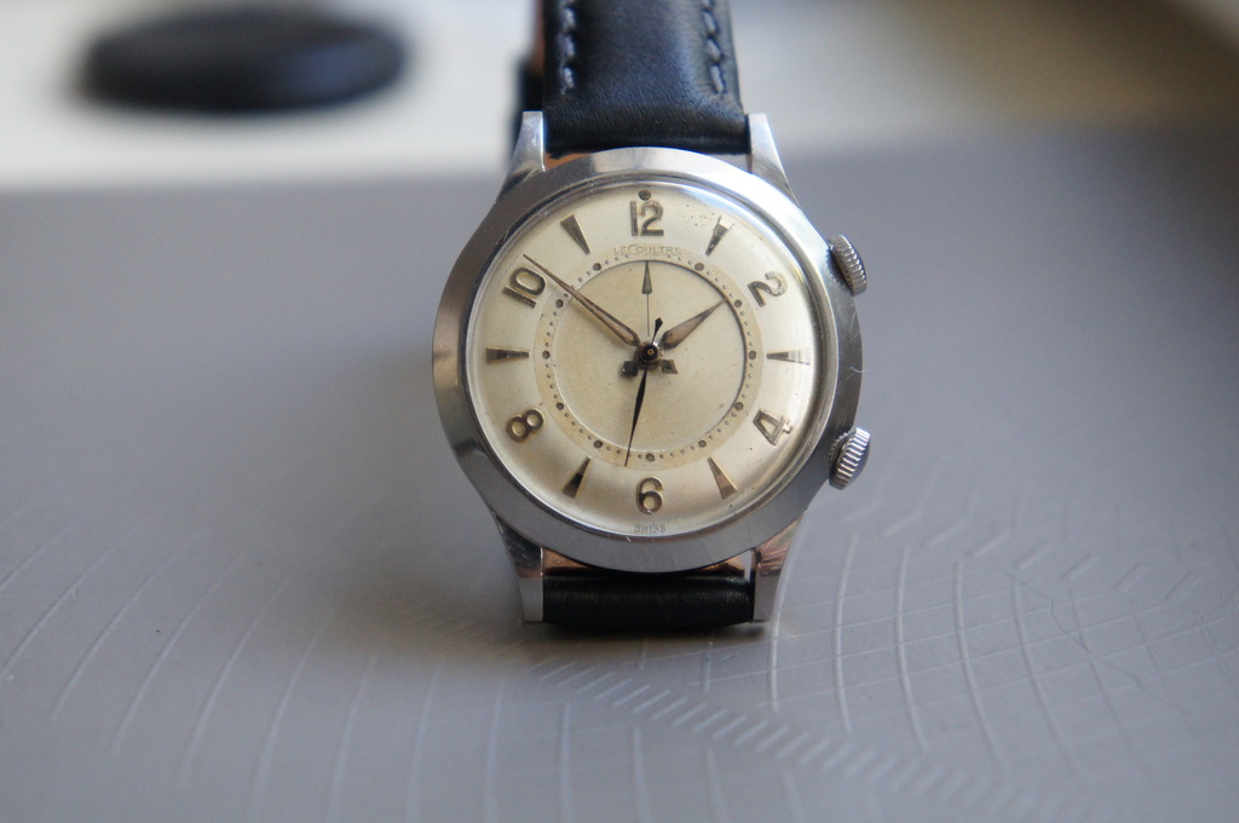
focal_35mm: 82
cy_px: 412
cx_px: 620
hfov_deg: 24.6
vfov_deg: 16.5
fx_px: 2836
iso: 1600
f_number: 5.6
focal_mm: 55
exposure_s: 1/80
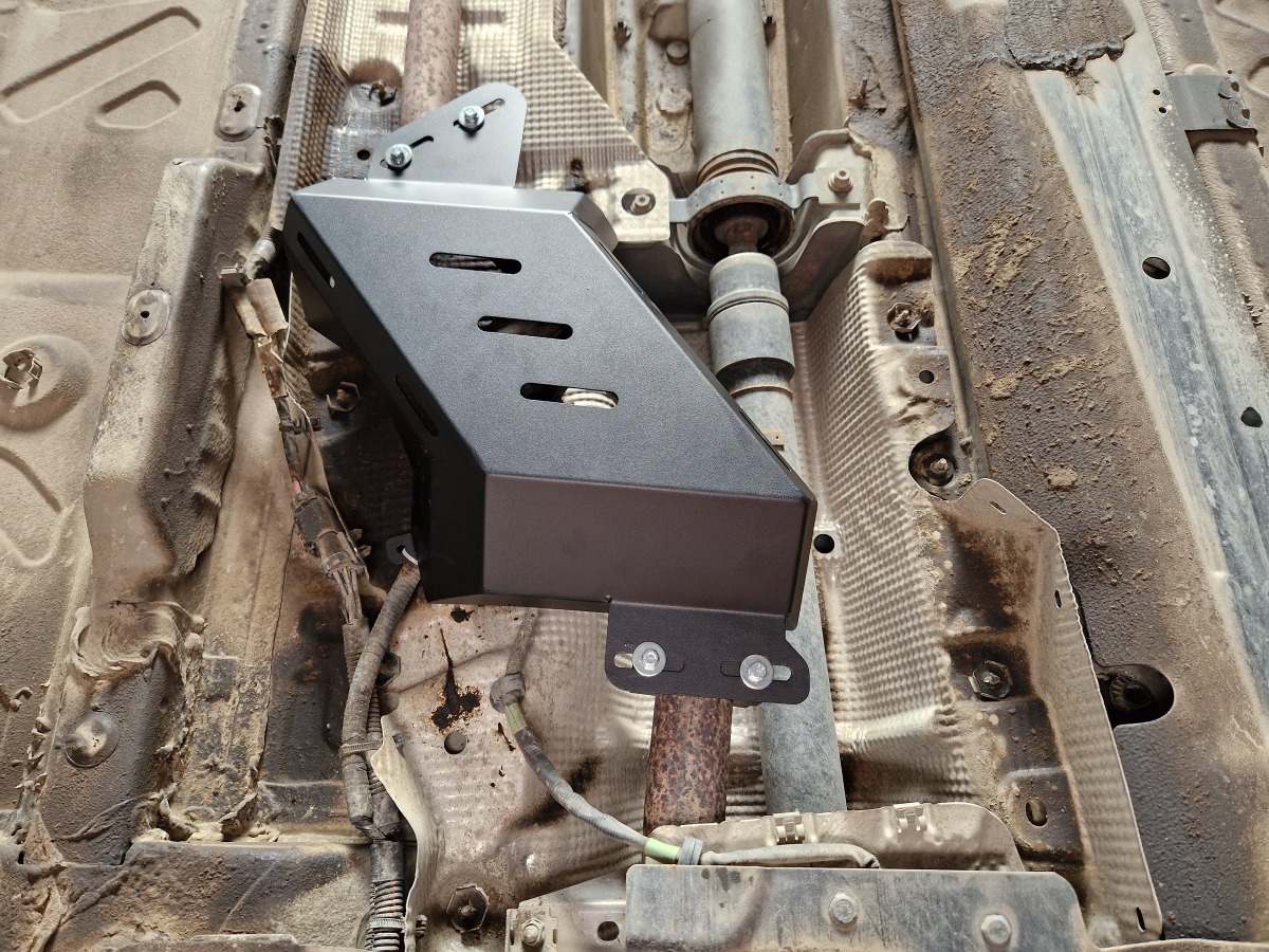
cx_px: 634
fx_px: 843
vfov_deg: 58.9
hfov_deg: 73.9
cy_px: 476
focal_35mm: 23
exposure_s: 1/100
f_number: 1.8
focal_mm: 5.4
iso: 160
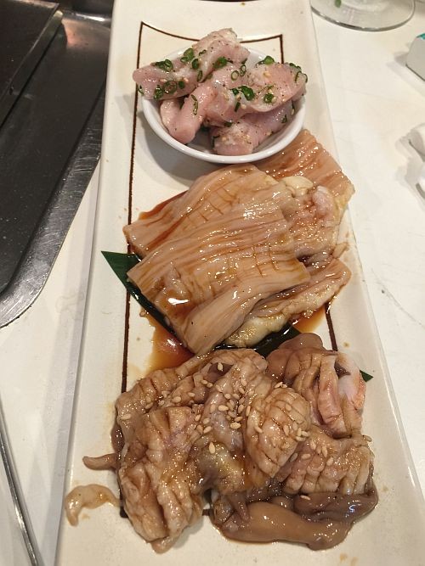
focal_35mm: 29
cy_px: 283
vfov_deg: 61.7
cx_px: 212
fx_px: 475
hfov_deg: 48.2
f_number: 2.2
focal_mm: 4.15
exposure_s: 1/17
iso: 40
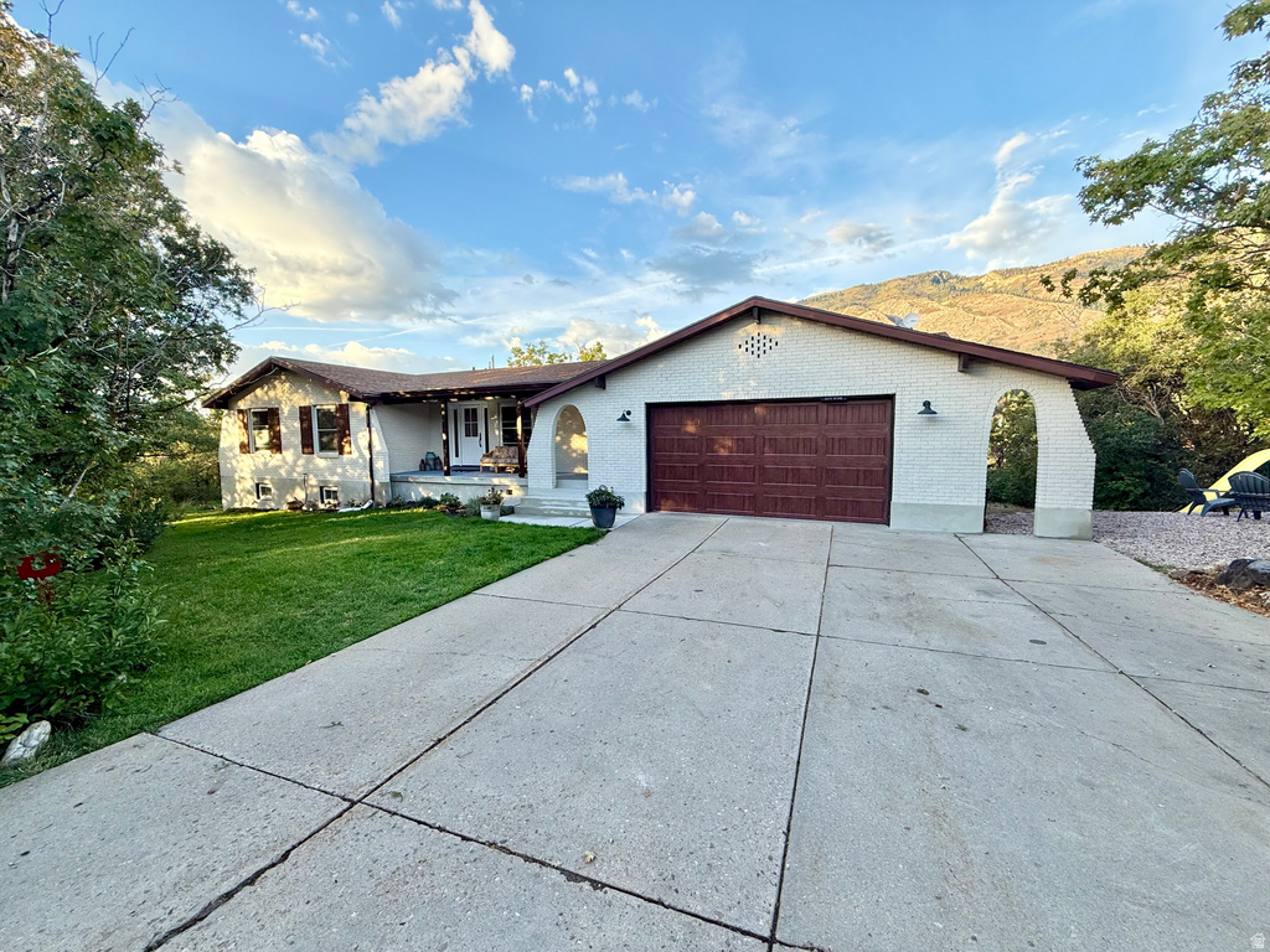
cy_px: 476
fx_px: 514
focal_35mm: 14
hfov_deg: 102.1
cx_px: 635
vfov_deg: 85.7
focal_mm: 2.22
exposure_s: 1/168
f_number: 2.2
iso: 50
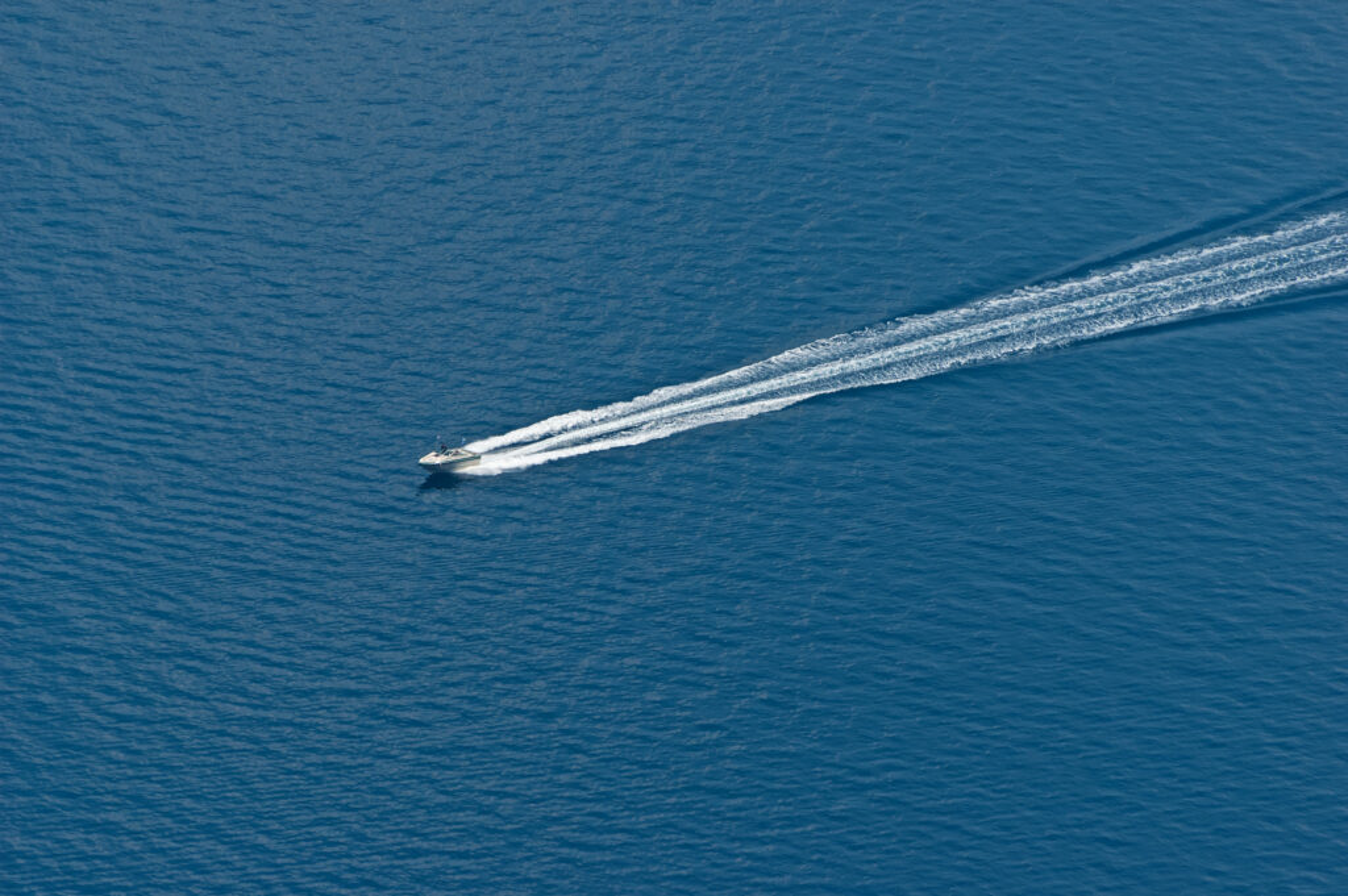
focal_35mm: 450
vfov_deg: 3.1
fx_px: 16836
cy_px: 448
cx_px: 674
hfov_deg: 4.6
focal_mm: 300
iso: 200
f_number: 7.1
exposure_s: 1/1000
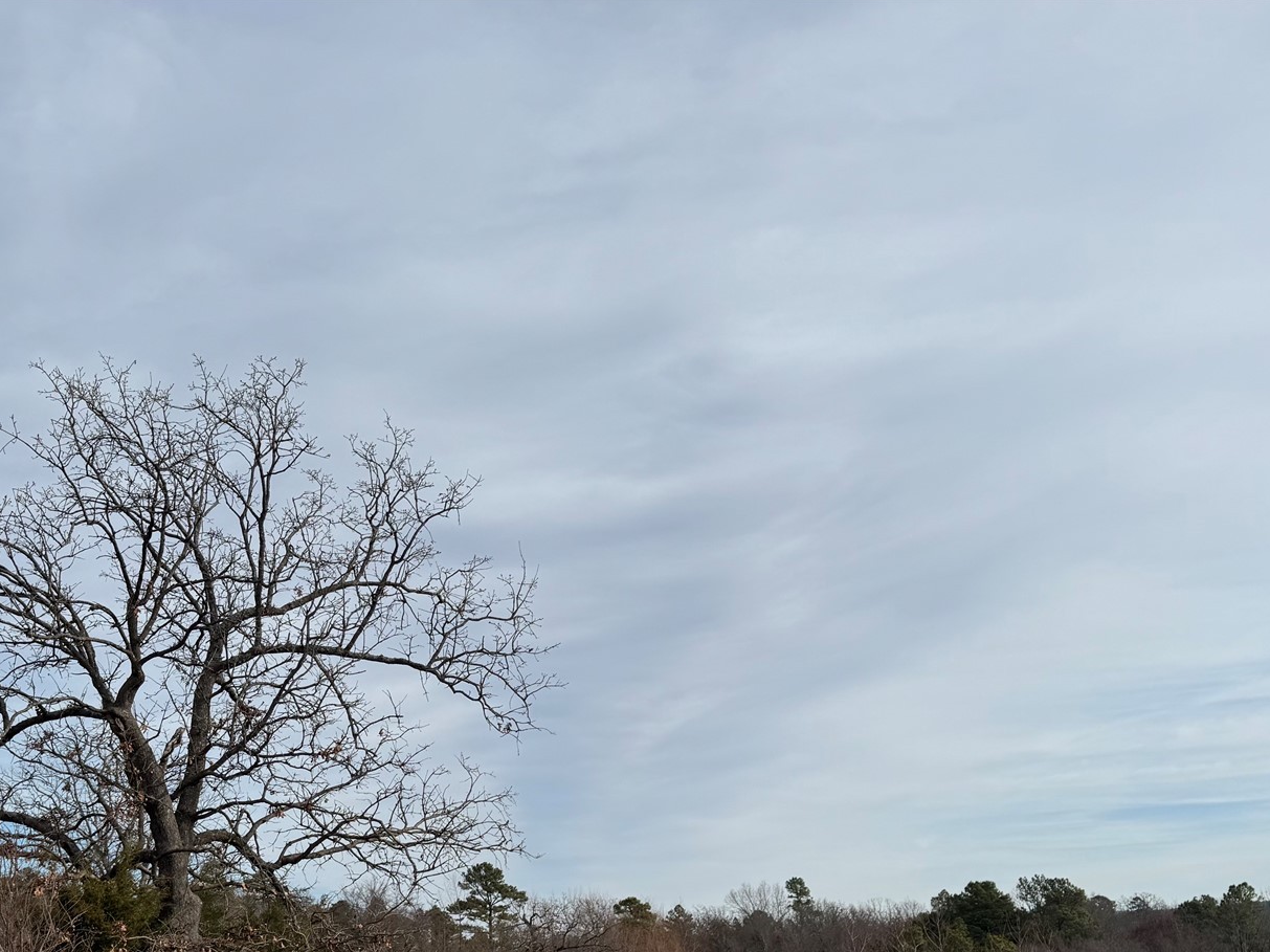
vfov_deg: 36.5
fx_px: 1394
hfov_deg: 48.7
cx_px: 502
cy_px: 751
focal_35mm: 38
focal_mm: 6.76
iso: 80
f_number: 1.78
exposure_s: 1/6410
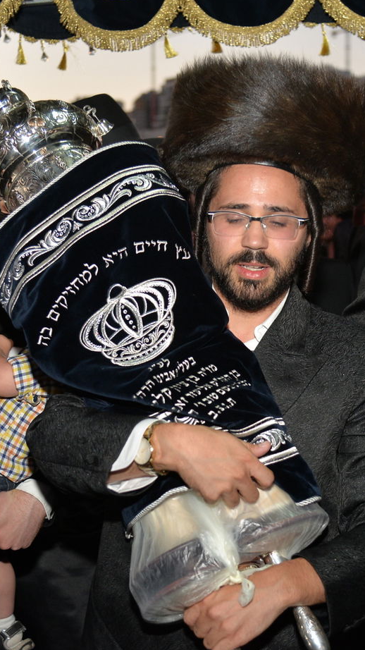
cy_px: 326
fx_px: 1206
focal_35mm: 70
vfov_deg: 30.2
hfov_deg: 17.2
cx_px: 190
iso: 1000
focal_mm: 44
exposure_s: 1/100
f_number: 4
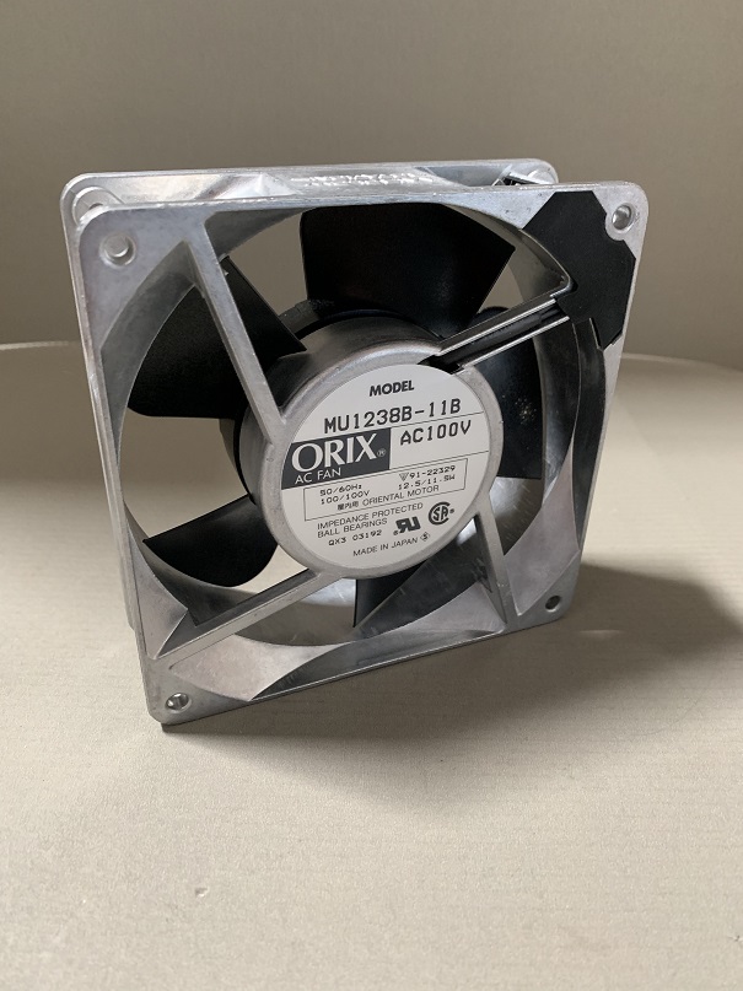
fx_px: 744
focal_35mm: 26
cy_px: 496
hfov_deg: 53.1
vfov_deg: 67.3
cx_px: 372
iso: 400
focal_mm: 4.25
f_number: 1.8
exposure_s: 1/52
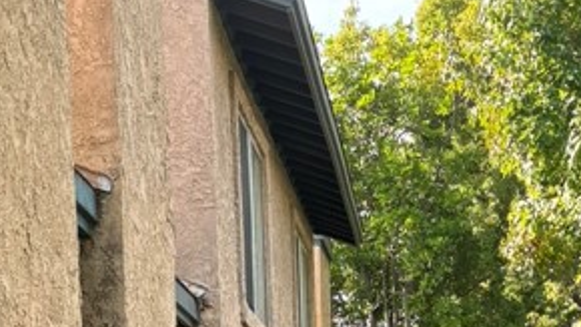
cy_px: 666
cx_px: 232
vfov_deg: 11.0
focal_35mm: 100
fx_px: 1540
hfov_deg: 21.3
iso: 40
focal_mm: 5.96
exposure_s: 1/250
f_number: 1.6
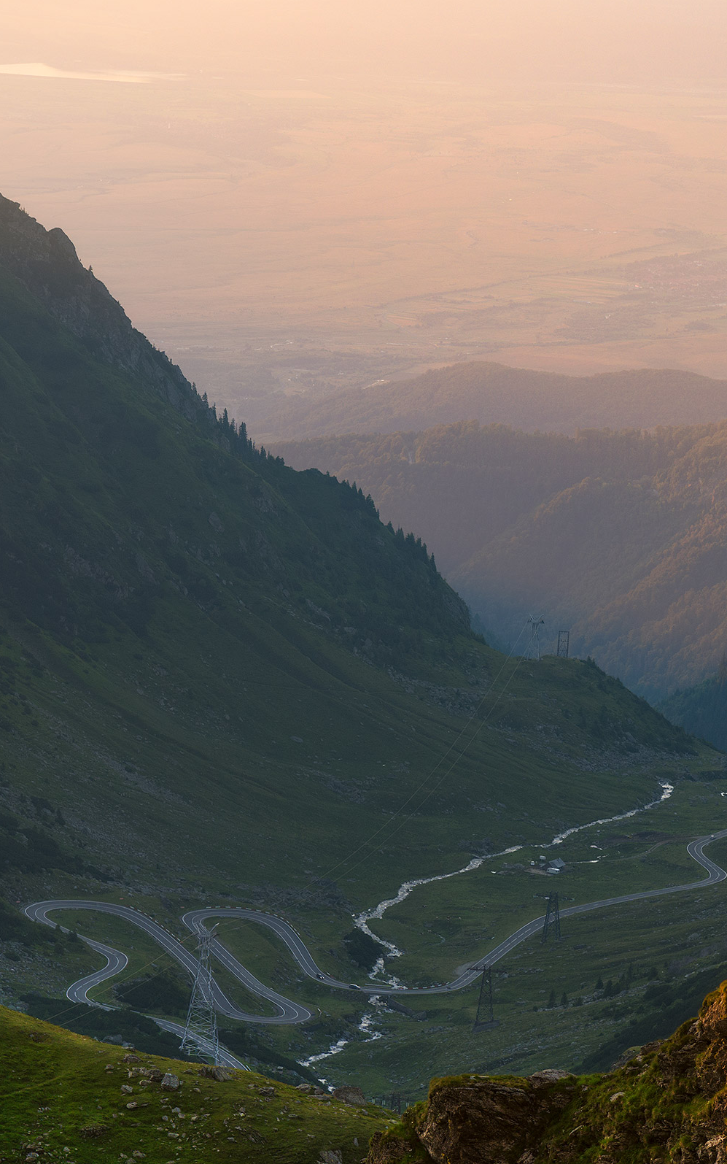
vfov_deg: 13.0
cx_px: 359
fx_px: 5103
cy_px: 582
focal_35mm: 161
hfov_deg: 8.1
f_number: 8
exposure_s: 1/25
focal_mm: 70
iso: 100
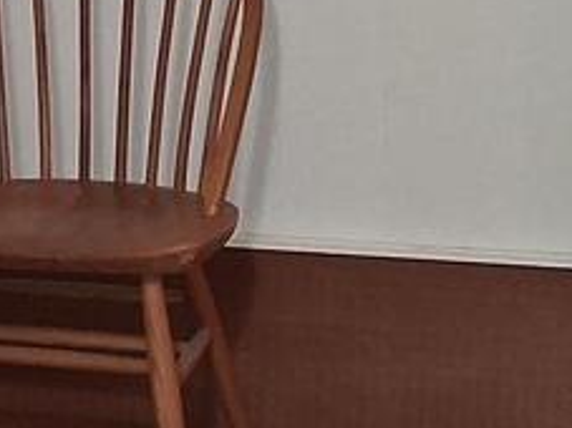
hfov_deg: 11.8
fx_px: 2725
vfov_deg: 9.0
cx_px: -88
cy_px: 35
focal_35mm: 165
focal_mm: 3.98
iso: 400
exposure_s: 1/30
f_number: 1.8
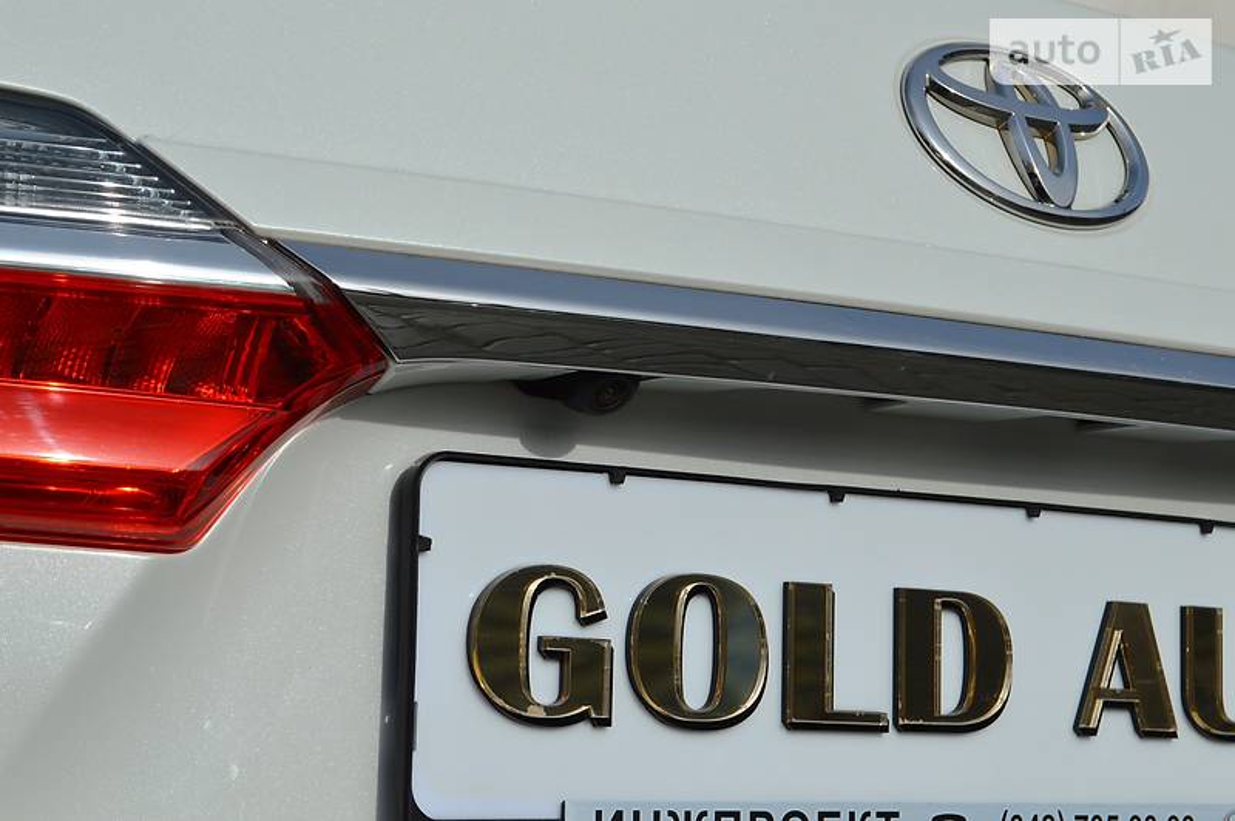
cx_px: 618
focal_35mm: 82
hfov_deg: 24.6
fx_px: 2828
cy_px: 410
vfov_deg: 16.5
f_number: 10
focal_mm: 55
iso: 100
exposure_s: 1/400
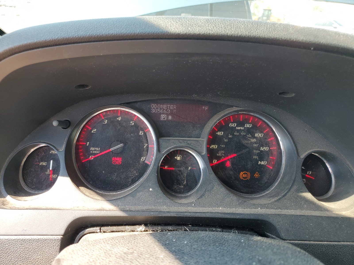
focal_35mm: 26
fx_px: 266
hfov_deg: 67.3
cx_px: 177
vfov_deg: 53.1
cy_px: 132
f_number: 1.5
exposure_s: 1/238
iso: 50
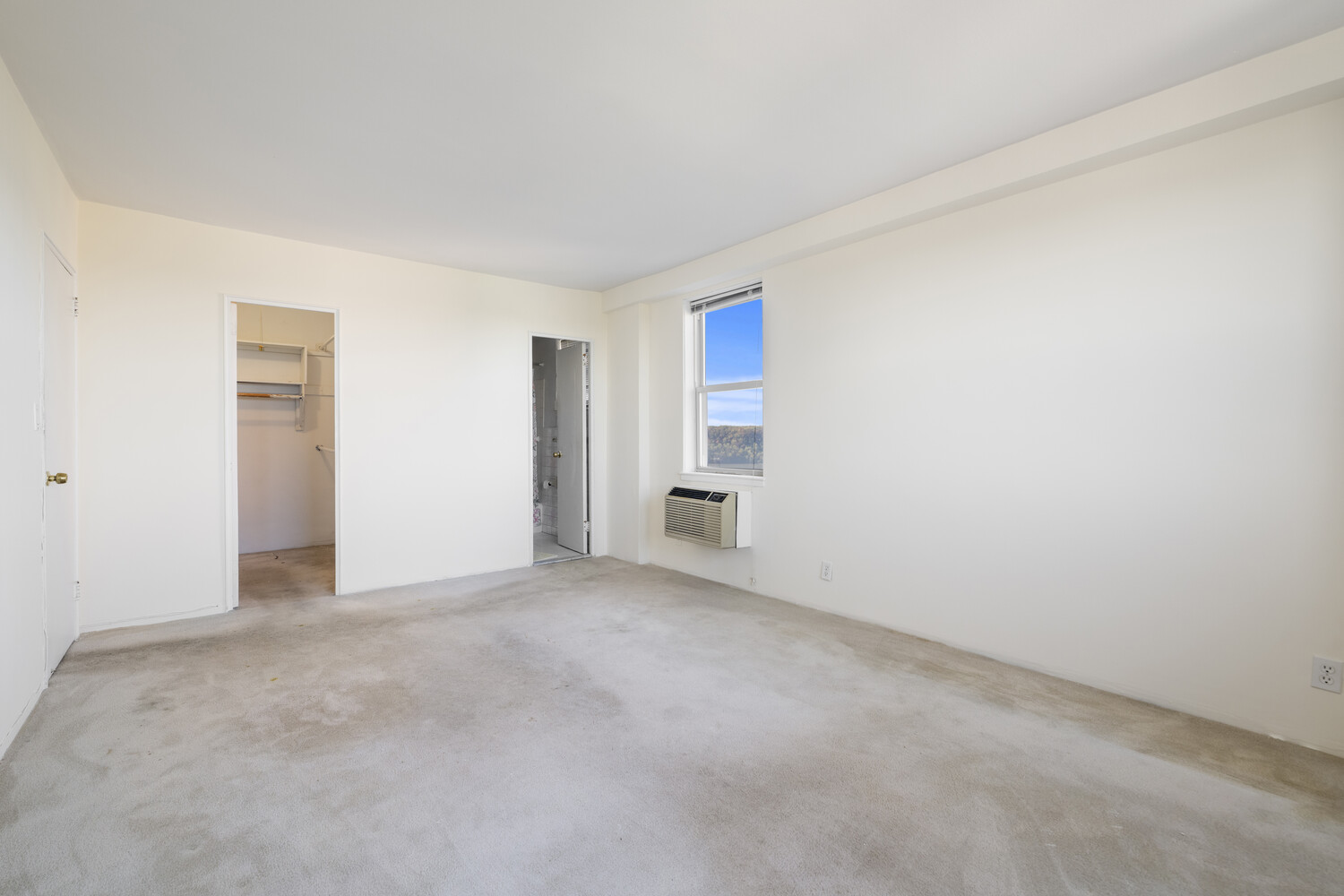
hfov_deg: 98.5
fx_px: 579
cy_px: 448
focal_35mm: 16
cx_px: 672
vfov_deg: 75.5
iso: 320
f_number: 8
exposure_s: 1/3
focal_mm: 15.5
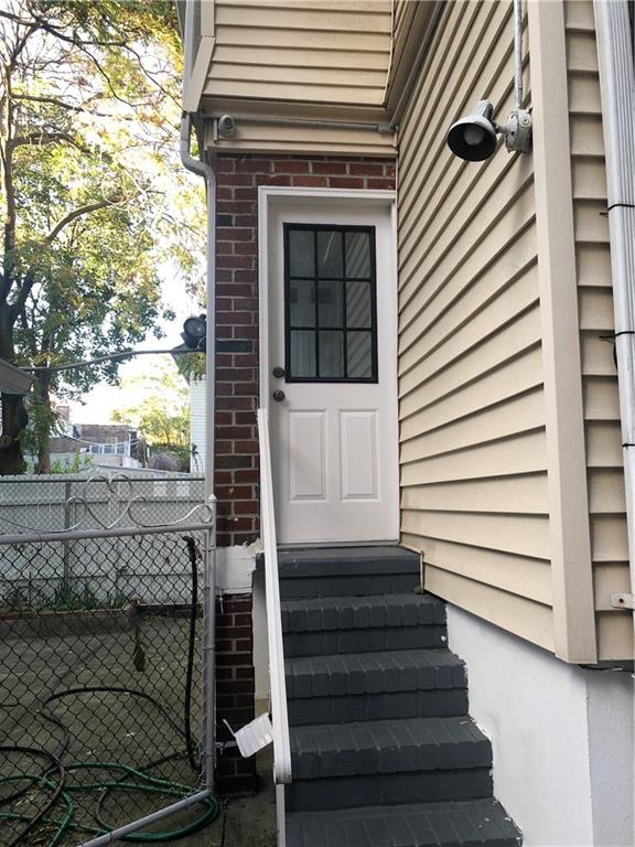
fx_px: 685
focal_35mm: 28
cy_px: 424
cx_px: 318
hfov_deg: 49.7
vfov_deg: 63.4
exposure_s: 1/40
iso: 25
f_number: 1.8
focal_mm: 3.99
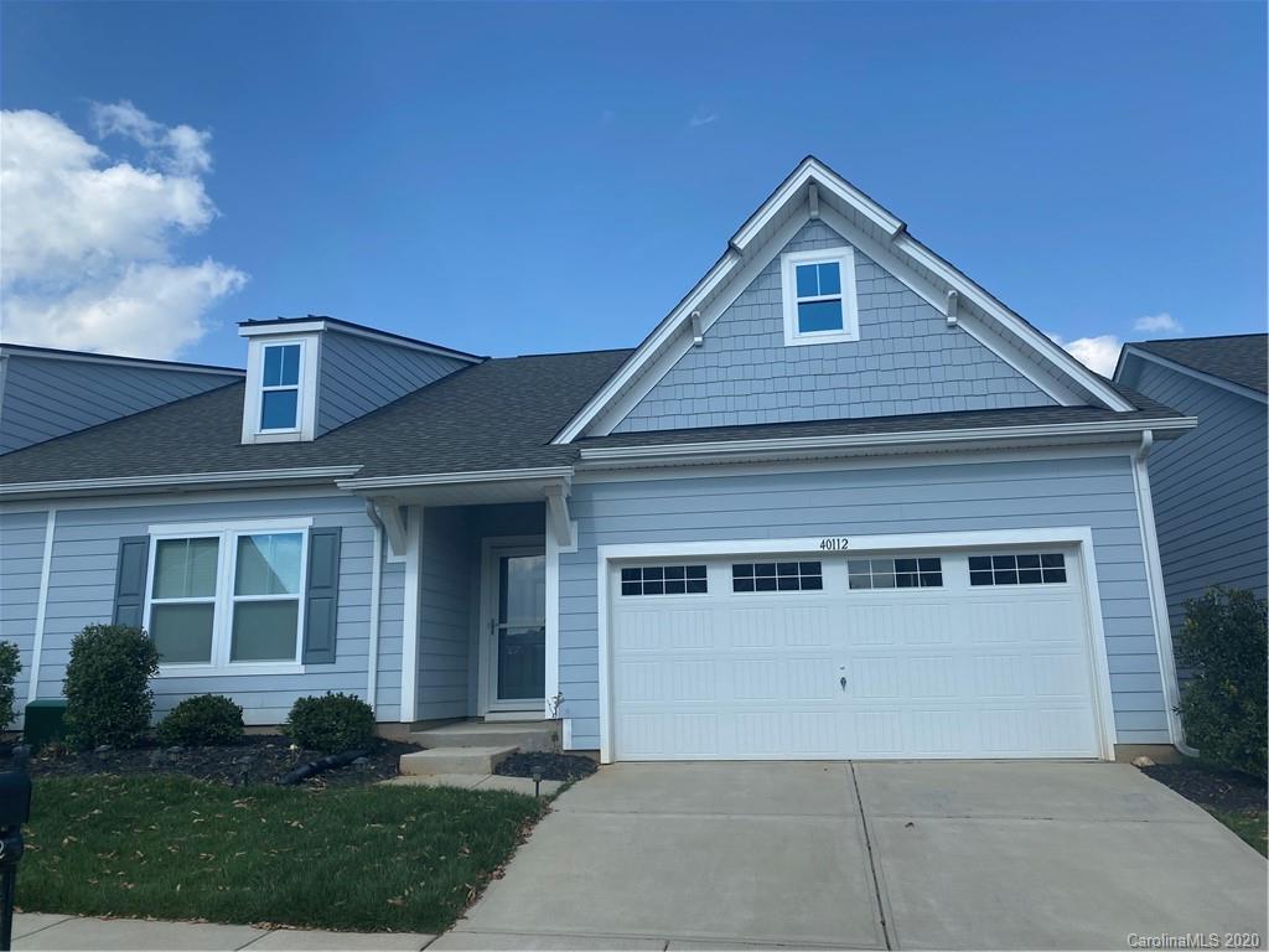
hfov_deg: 67.3
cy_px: 476
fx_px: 953
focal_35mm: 26
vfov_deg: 53.1
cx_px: 634
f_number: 1.8
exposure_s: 1/3311
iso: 32
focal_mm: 4.25
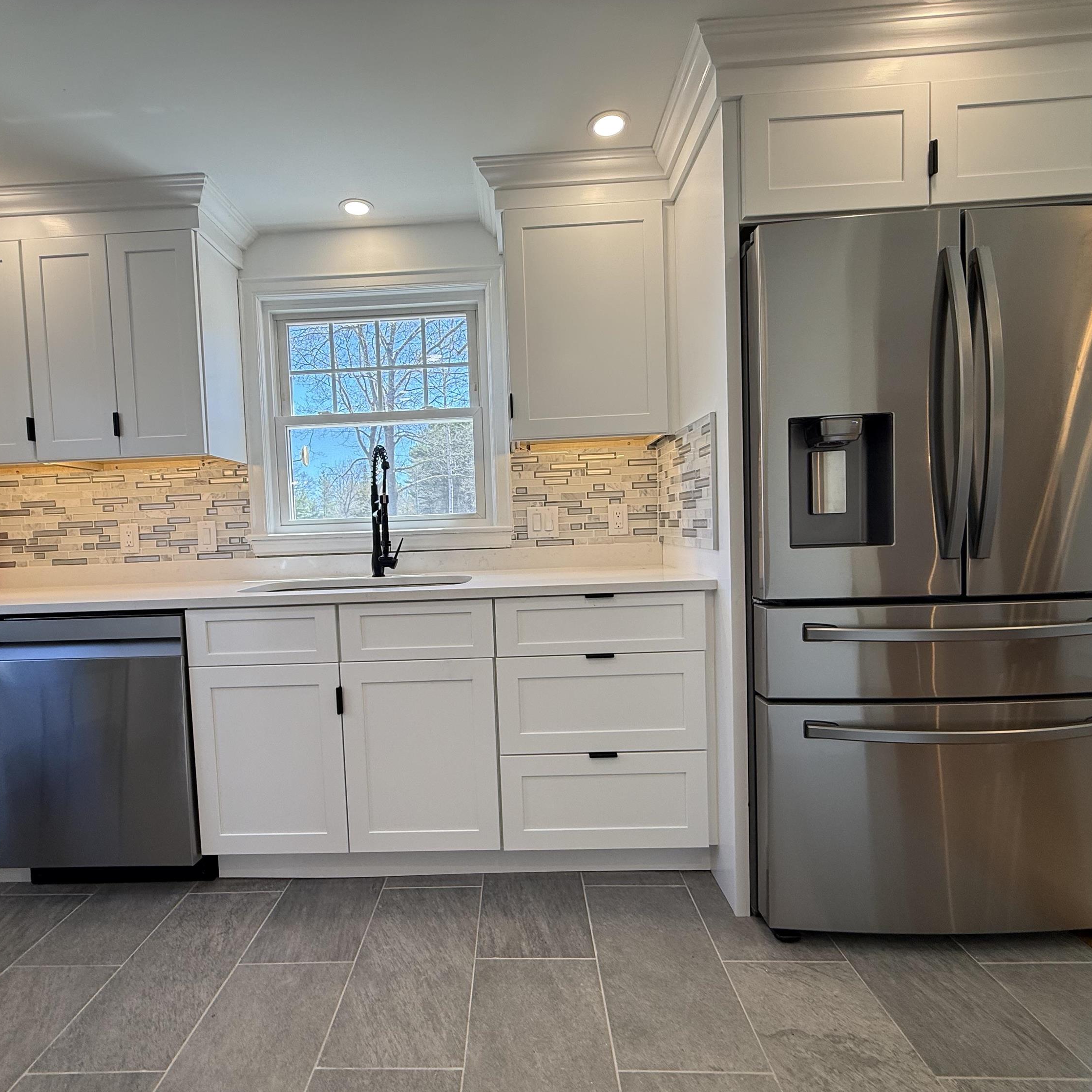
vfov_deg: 84.0
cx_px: 495
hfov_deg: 83.7
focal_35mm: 17
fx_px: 607
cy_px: 558
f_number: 2.2
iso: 80
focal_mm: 2.22
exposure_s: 1/120
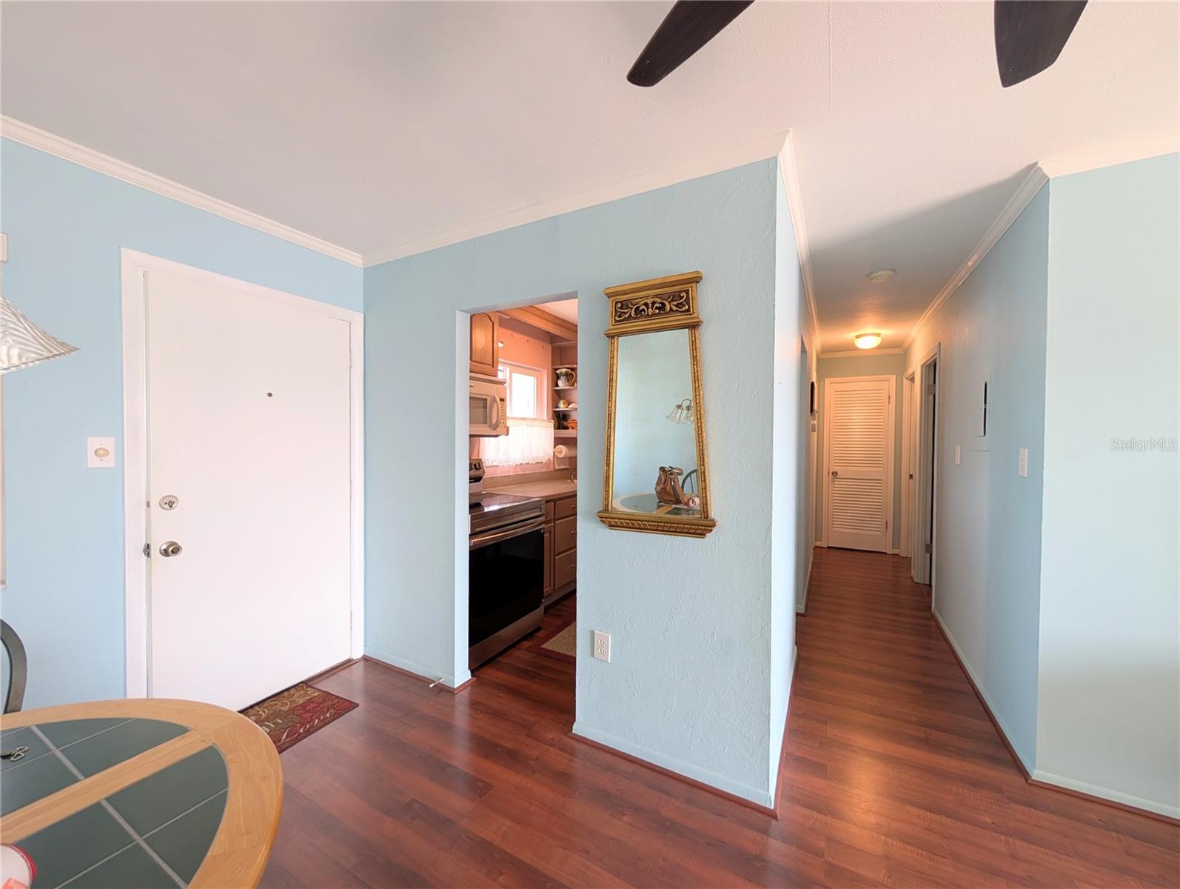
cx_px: 590
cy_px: 444
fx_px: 410
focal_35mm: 12
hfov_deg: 110.5
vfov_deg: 94.6
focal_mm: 2.02
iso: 67
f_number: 1.7
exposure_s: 1/120
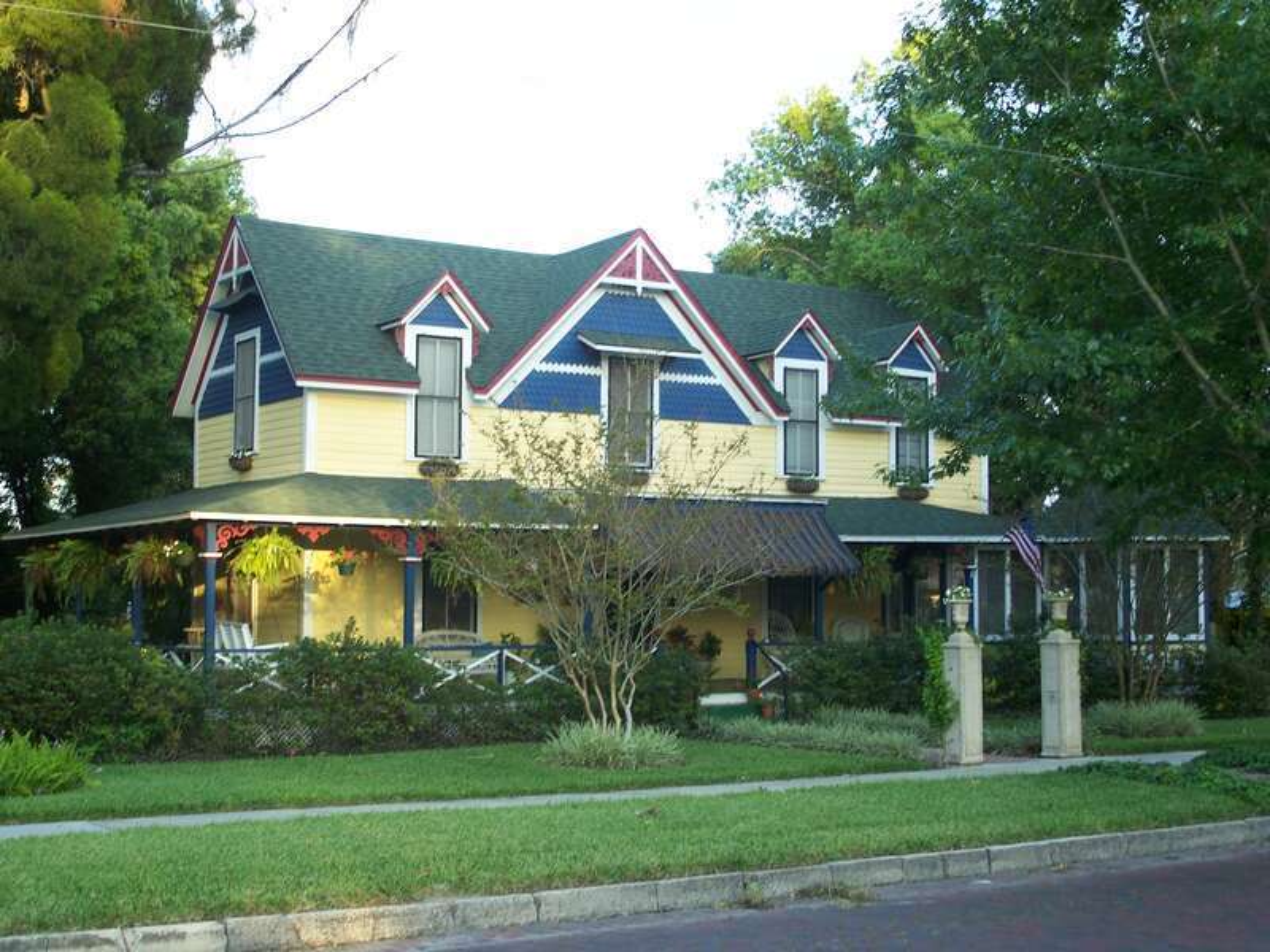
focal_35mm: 51
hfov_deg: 37.5
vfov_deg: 28.6
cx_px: 635
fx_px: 1871
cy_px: 476
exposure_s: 1/50
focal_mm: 10.7
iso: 64
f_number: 3.2
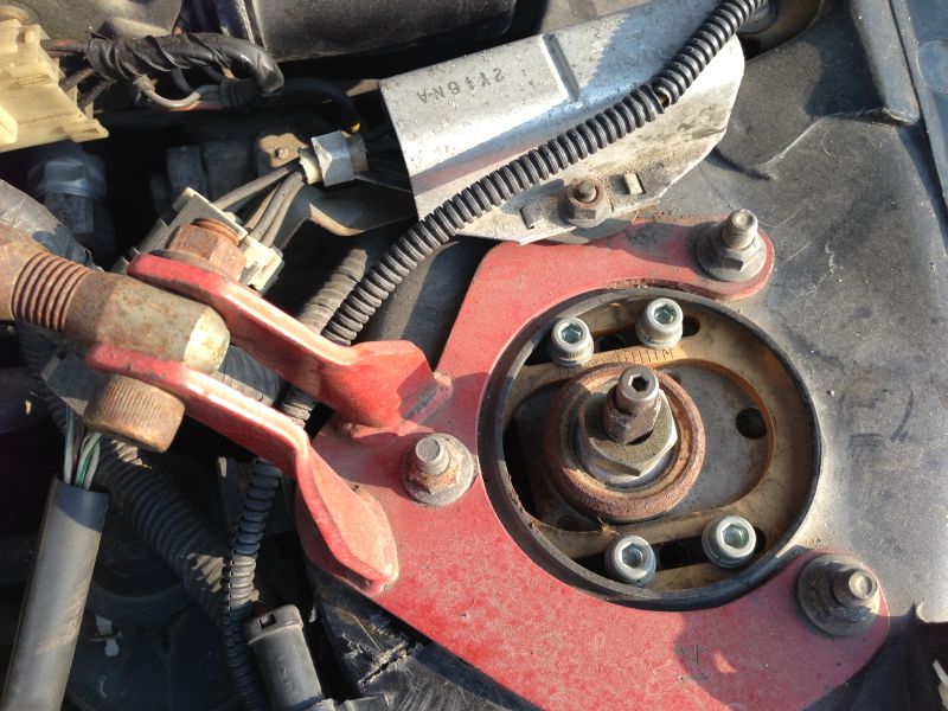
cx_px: 474
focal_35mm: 33
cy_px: 356
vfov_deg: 42.9
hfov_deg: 55.4
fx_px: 904
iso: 50
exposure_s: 1/268
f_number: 2.4
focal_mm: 4.13
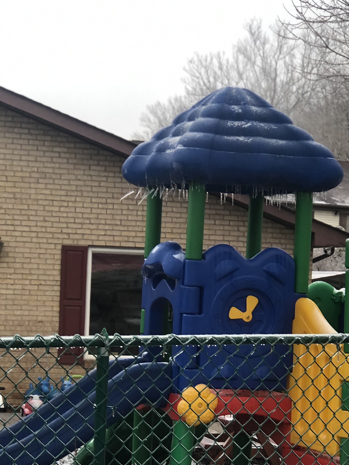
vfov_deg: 18.7
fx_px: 1398
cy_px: 373
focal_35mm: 104
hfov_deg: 14.2
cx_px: 181
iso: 20
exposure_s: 1/40
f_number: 2.8
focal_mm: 6.6
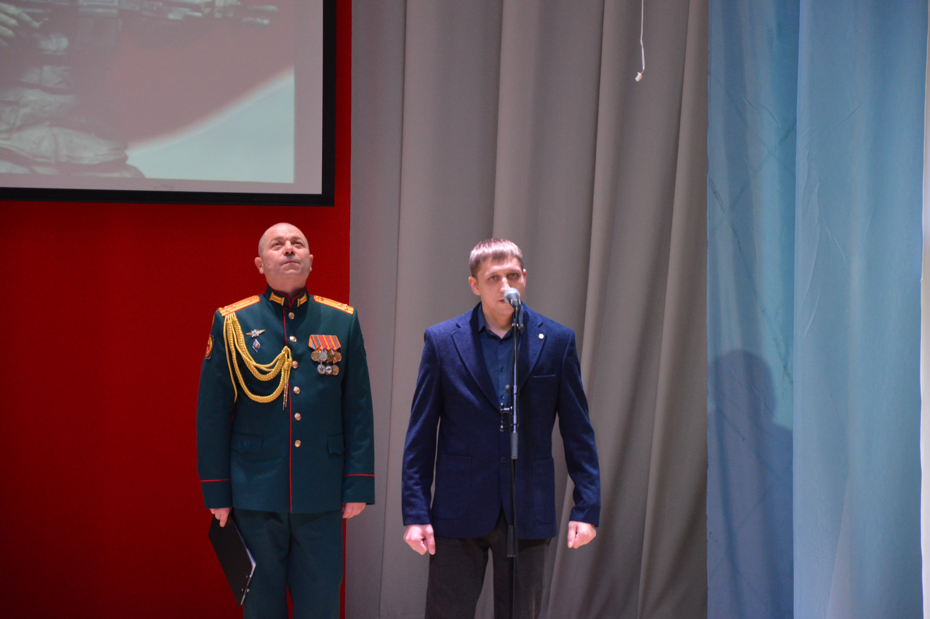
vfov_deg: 8.7
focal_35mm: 158
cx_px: 465
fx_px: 4065
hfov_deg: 13.1
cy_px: 310
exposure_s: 1/60
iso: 1800
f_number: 5.6
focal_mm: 105
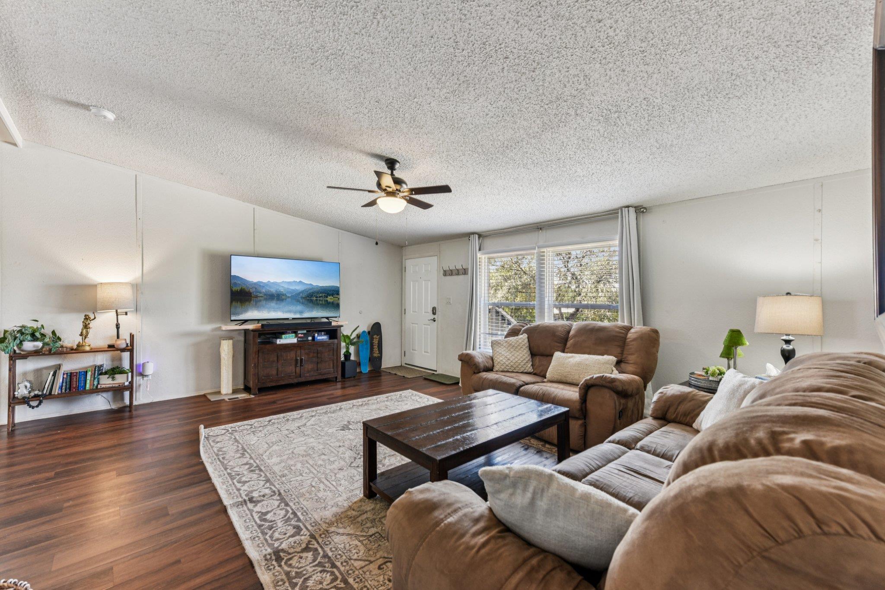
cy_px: 295
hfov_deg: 100.4
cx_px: 442
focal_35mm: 15
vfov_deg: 77.3
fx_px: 369
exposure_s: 1/8
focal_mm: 15
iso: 220
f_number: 8
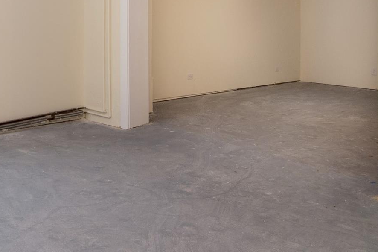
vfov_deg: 32.7
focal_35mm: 38
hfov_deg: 47.1
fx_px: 400
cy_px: 13
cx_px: 63
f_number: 11
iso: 640
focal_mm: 11
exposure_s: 1/60
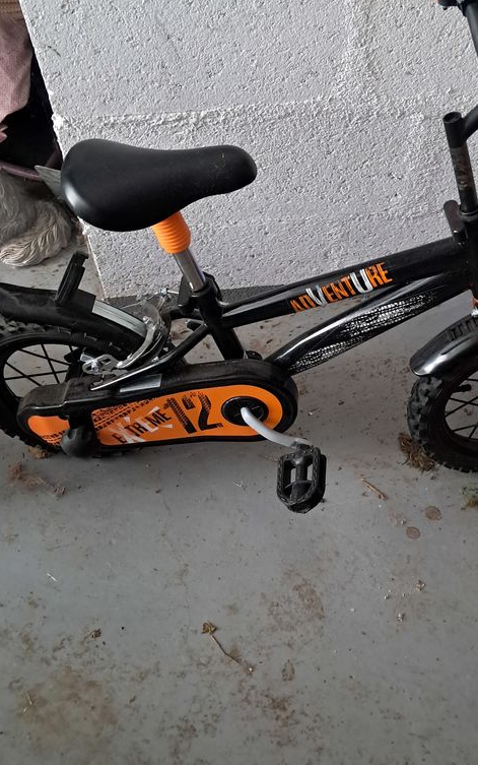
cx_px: 304
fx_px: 792
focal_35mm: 38
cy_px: 369
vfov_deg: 51.5
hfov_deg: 33.4
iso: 640
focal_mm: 4
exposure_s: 1/25
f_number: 1.8
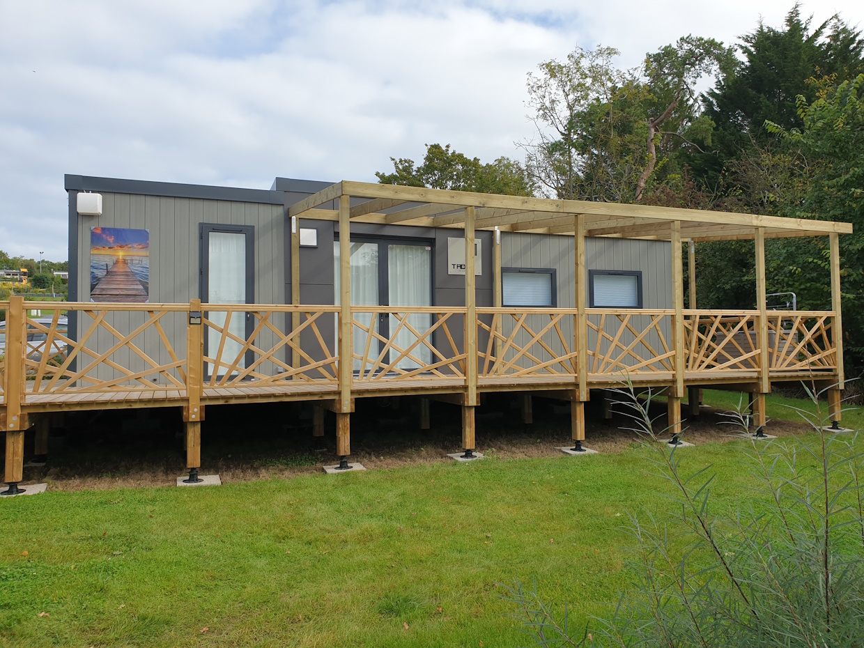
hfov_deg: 67.3
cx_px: 432
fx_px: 649
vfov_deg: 53.1
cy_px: 324
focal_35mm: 26
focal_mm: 4.3
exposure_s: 1/1157
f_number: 2.4
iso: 50
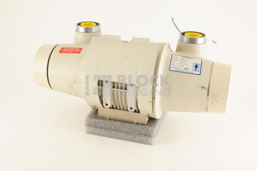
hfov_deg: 39.6
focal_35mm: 50
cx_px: 128
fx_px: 357
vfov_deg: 26.9
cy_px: 86
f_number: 13
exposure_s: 1/125
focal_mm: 50
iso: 1600
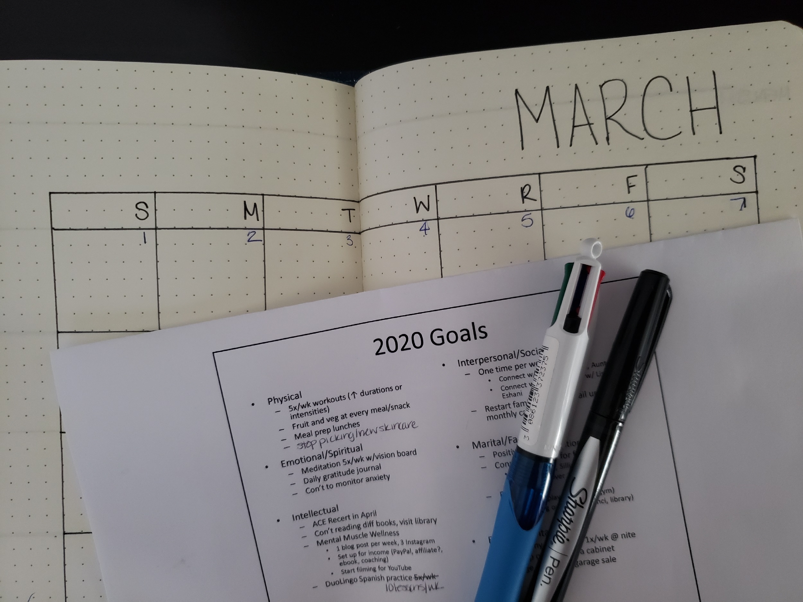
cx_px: 402
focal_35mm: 26
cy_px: 301
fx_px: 603
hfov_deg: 67.3
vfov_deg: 53.1
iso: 250
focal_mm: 4.3
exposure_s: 1/15
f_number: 1.5
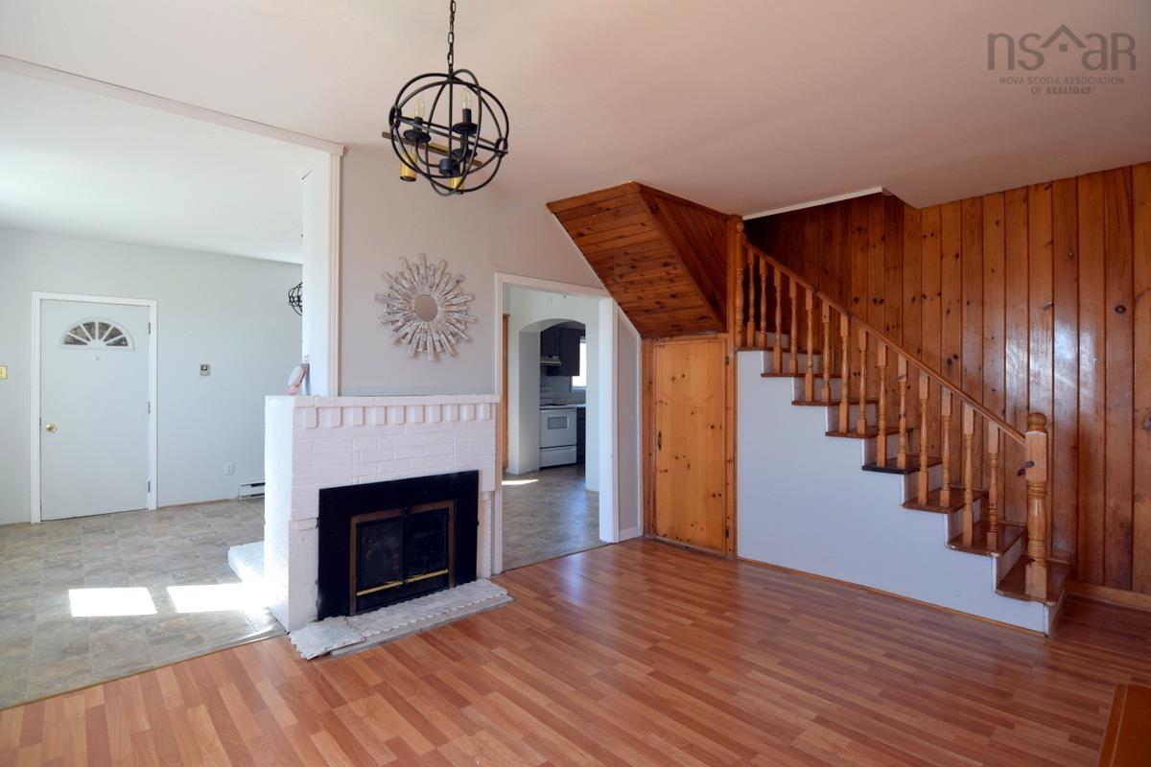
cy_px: 384
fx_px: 528
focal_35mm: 16
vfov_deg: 72.1
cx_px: 576
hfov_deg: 95.0
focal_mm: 11
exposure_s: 1/100
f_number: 5
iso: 400
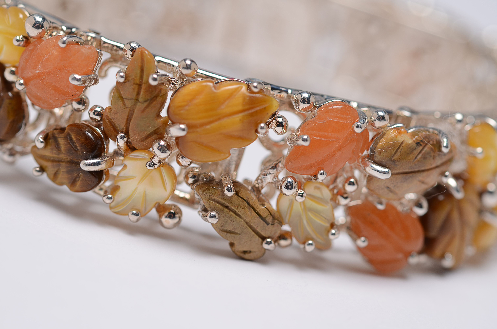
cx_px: 248
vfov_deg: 15.1
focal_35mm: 90
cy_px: 164
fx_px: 1240
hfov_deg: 22.7
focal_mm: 60
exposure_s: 1/80
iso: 100
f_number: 8
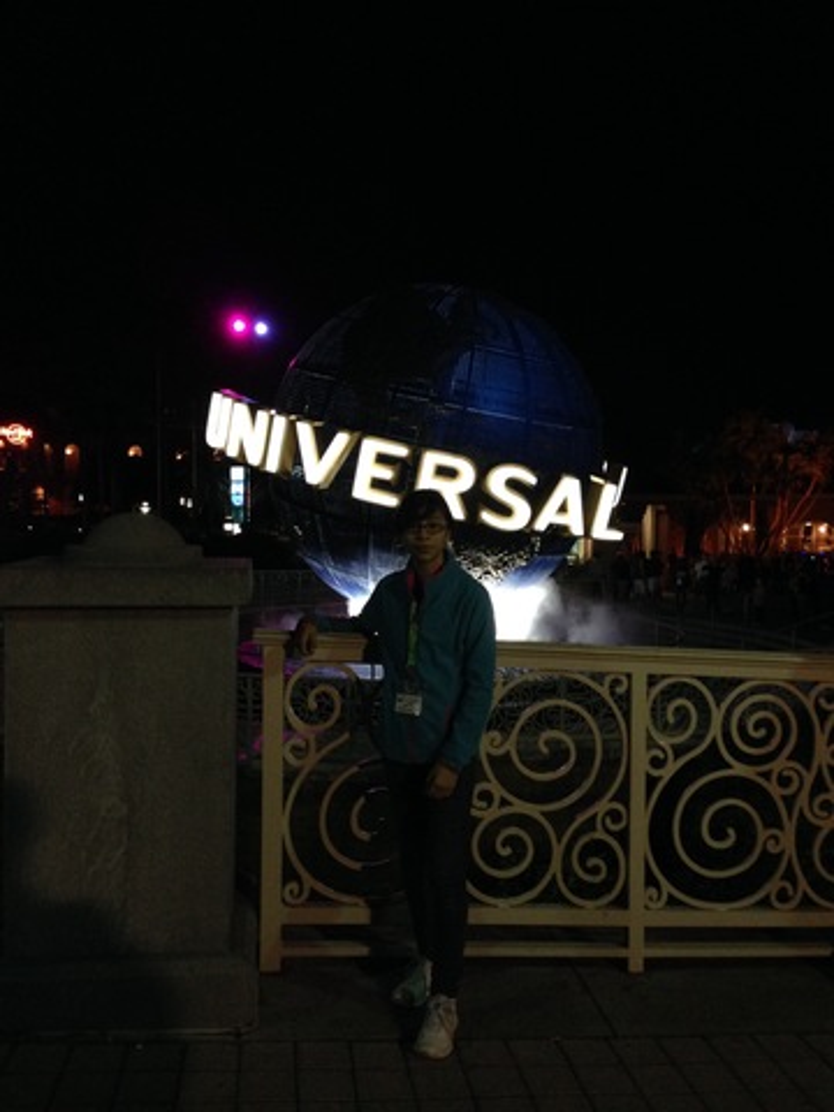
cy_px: 556
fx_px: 1060
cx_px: 417
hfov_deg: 42.9
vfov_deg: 55.4
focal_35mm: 33
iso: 250
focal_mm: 4.12
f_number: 2.4
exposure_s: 1/20
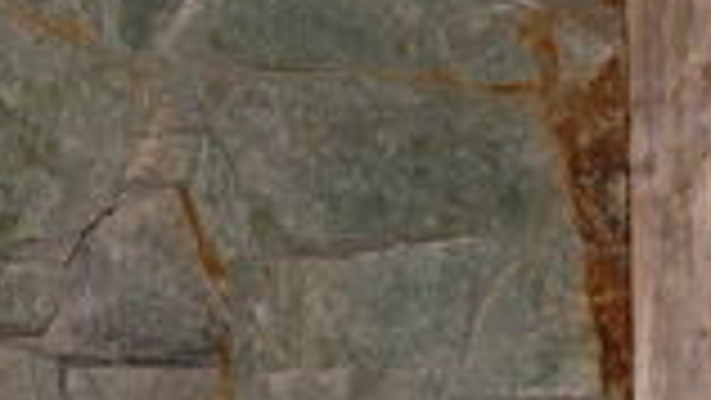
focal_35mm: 102
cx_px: 450
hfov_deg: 20.9
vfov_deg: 11.8
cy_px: 396
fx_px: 1924
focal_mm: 9.5
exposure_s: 1/60
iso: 100
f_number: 2.8
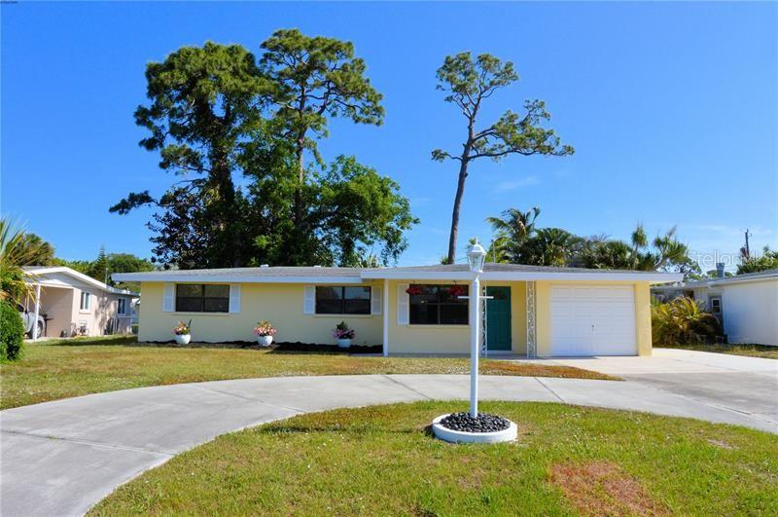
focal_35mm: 22
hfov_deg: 77.4
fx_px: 486
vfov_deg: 56.0
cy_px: 258
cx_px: 389
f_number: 16
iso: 400
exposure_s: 1/200
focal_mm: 15
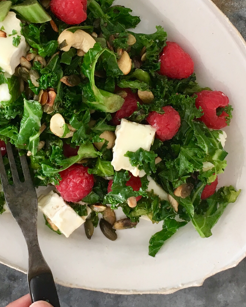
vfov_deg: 27.4
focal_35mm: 69
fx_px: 628
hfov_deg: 22.1
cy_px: 115
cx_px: 79
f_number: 2.2
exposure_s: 1/33
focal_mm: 4.15
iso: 32
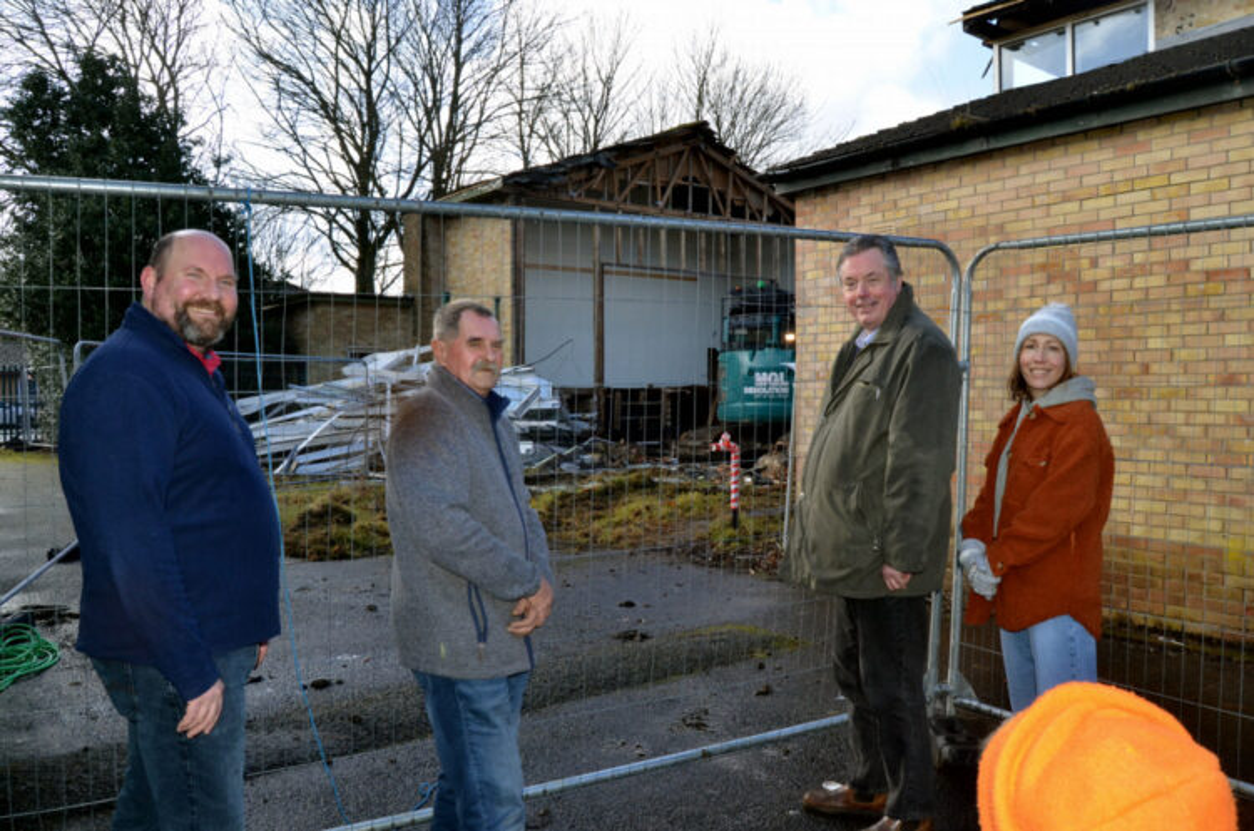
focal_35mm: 27
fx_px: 939
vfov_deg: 47.8
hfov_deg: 67.5
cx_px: 627
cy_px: 416
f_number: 13
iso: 640
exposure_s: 1/250
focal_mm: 18
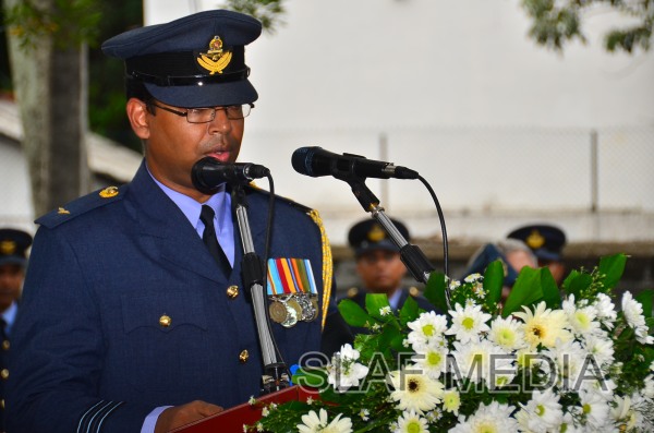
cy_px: 216
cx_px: 327
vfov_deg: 9.6
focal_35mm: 142
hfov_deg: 14.4
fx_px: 2583
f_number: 5.3
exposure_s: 1/125
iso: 250
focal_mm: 95
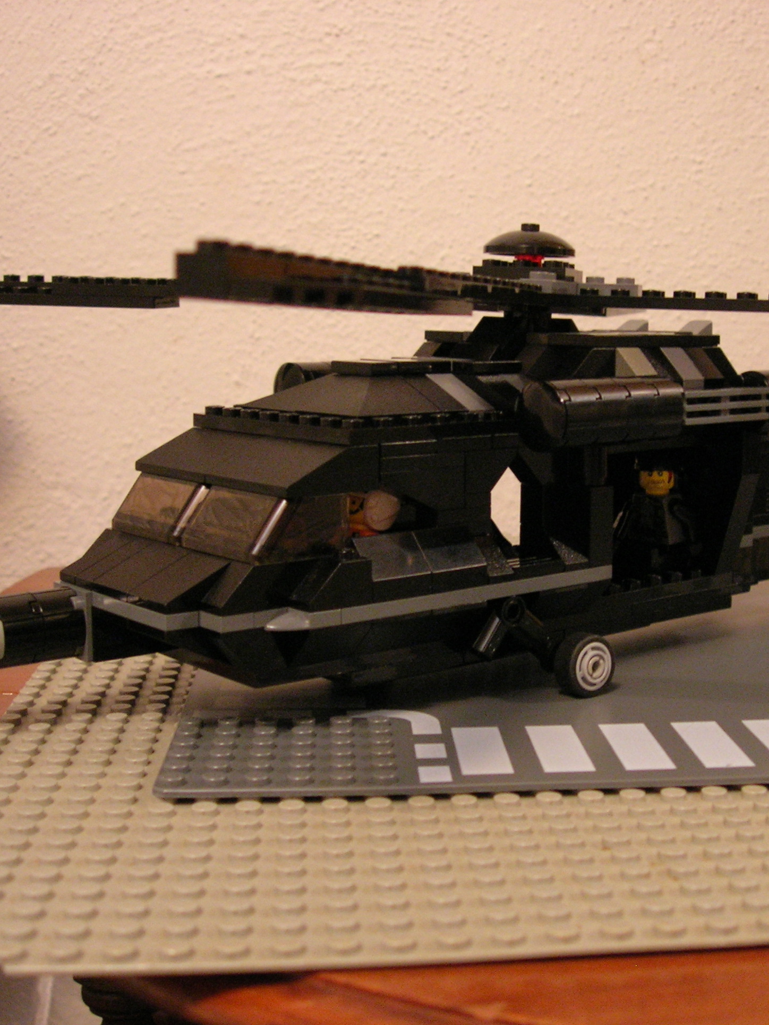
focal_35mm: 51
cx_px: 540
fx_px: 1511
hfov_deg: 28.3
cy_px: 512
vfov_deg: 37.5
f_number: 2.8
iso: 200
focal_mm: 7.8
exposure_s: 1/3.5
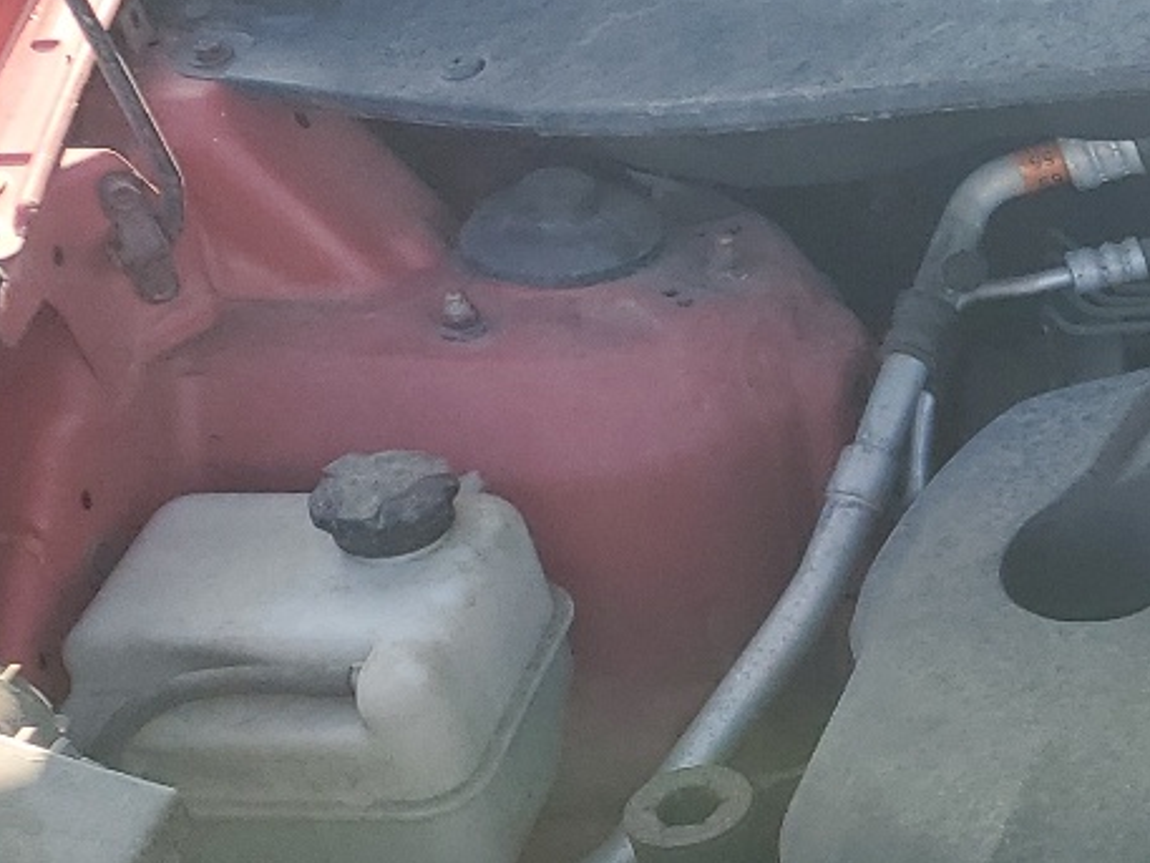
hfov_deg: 18.1
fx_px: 3024
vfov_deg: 16.0
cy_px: 810
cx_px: 1925
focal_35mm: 91
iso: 50
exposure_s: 1/400
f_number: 1.5
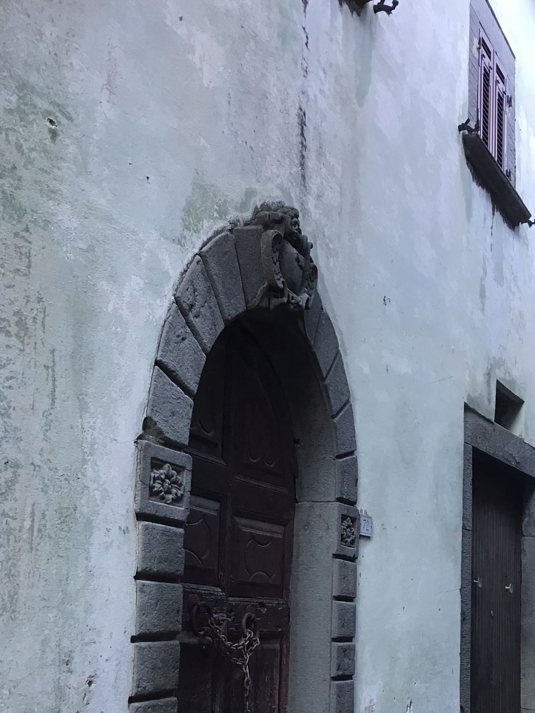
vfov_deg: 39.0
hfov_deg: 30.1
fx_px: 989
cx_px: 335
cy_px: 495
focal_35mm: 48
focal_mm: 3.3
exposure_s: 1/33
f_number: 2.4
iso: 32
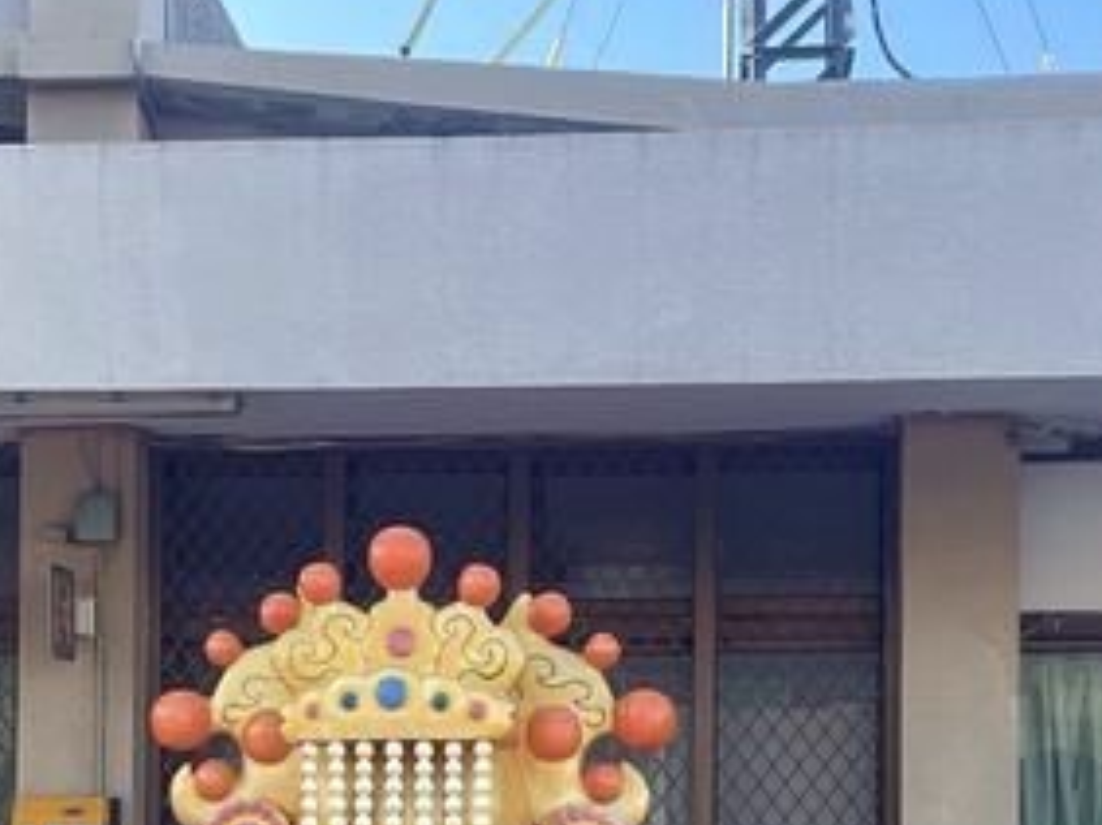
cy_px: 839
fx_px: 2290
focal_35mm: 72
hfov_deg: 27.0
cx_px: 496
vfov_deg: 19.8
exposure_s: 1/477
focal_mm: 4.2
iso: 32
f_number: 1.6
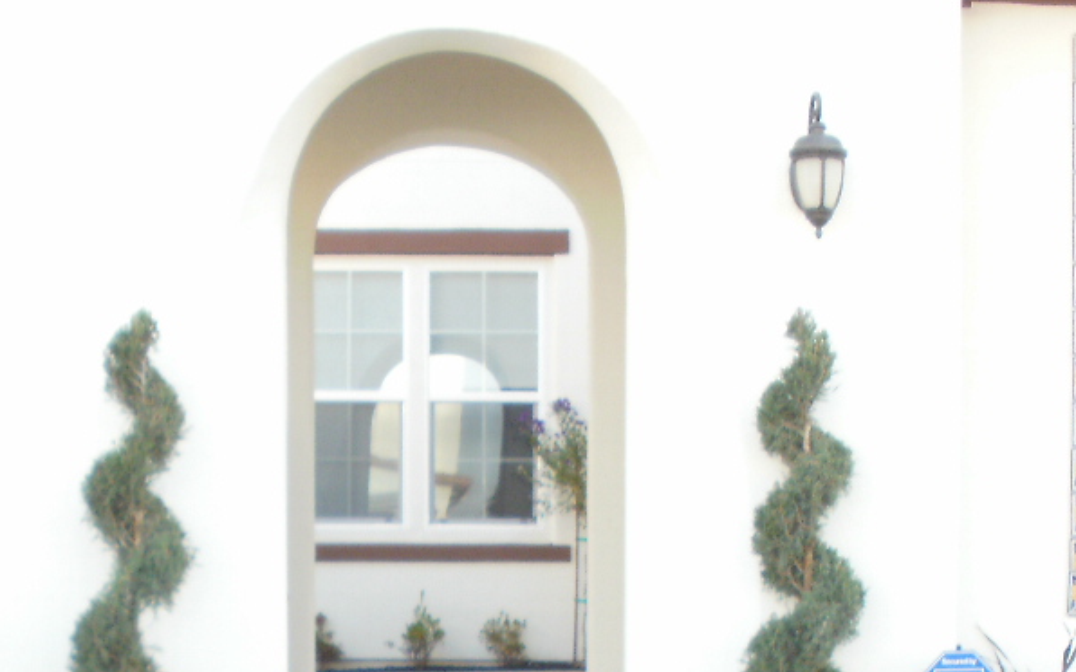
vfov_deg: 15.2
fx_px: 2404
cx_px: 444
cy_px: 849
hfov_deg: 25.2
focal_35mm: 82
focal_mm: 6.3
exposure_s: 1/100
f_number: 3.5
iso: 100
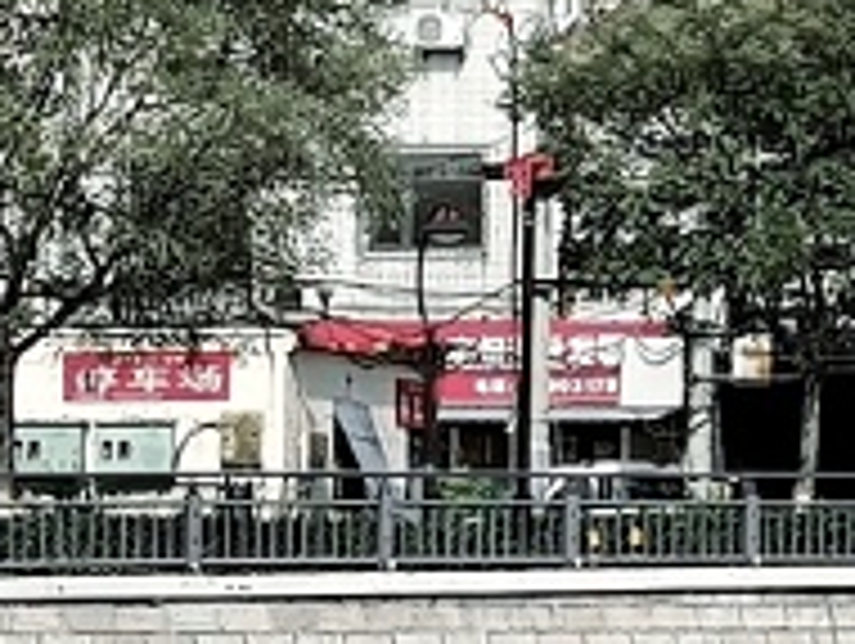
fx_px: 6554
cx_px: 1719
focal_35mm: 265
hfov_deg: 7.2
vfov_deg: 5.6
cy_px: -86
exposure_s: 1/3333
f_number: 1.8
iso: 50
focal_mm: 5.4
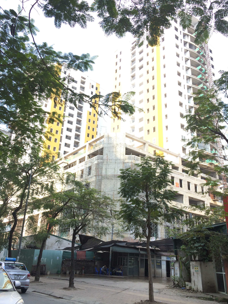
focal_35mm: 30
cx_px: 114
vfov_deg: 60.0
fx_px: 263
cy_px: 152
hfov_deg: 46.8
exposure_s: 1/456
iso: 32
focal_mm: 4.12
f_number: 2.2
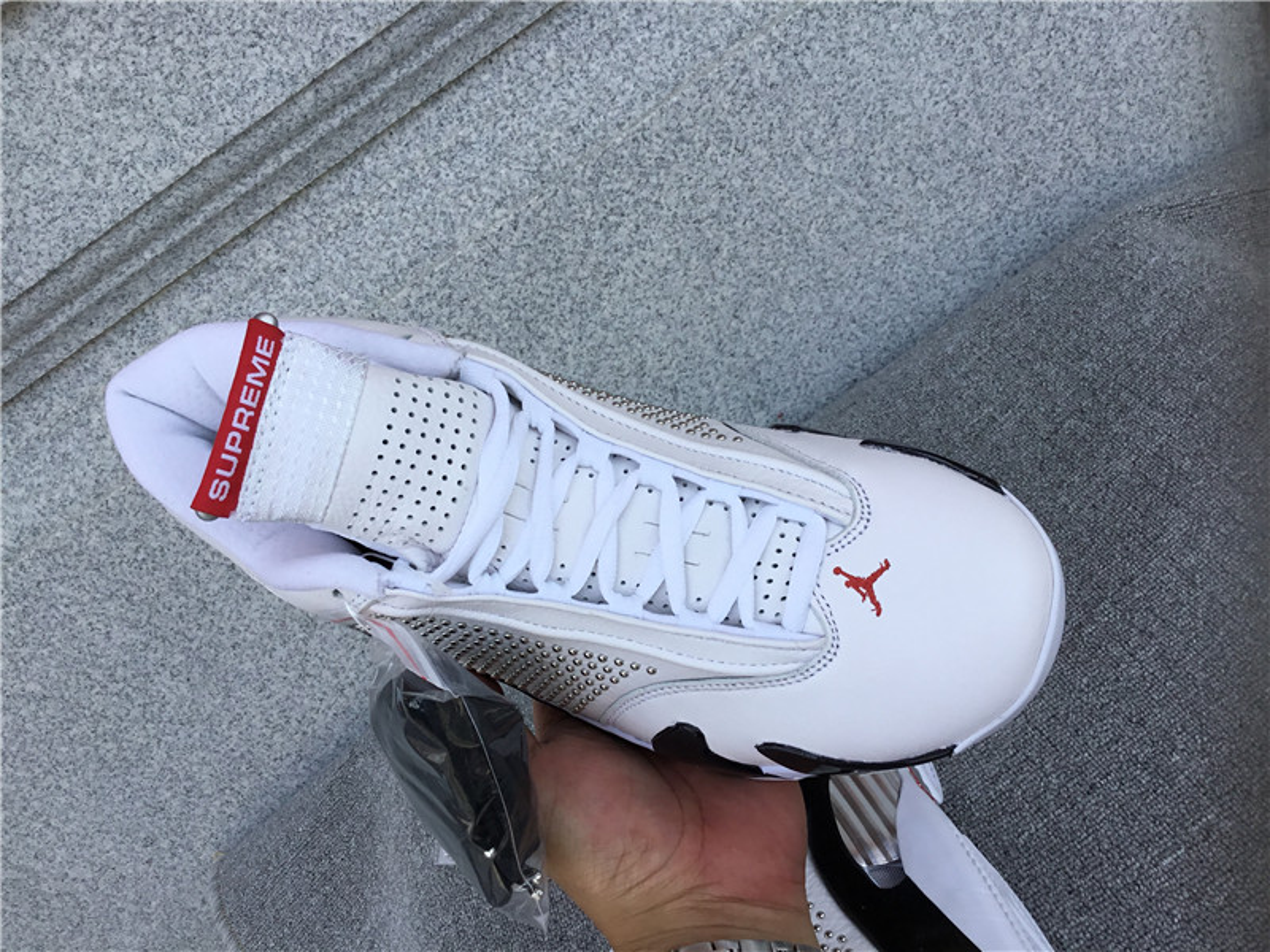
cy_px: 476
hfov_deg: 58.4
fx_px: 1137
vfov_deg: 45.4
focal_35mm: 31
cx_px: 635
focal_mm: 3.3
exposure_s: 1/512
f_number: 2.4
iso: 25
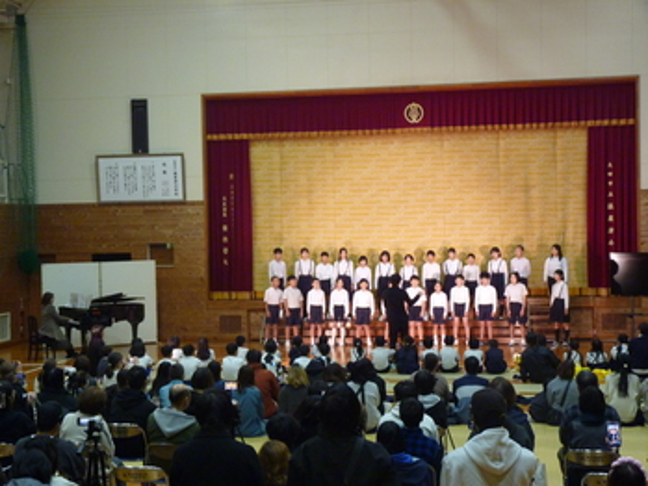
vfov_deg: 22.6
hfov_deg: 29.8
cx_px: 324
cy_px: 243
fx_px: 1217
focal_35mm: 65
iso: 400
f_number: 3.4
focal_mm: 11.5
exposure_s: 1/25
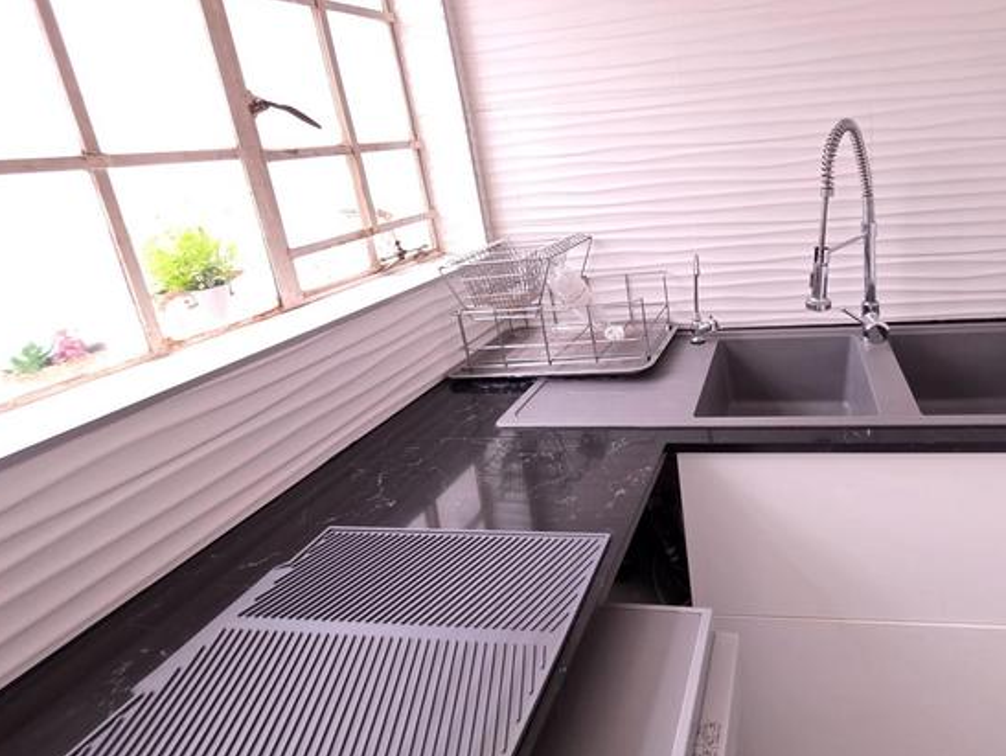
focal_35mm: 19
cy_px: 285
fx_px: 553
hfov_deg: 80.1
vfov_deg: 67.7
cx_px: 714
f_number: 1.9
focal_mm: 2.2
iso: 200
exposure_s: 1/100
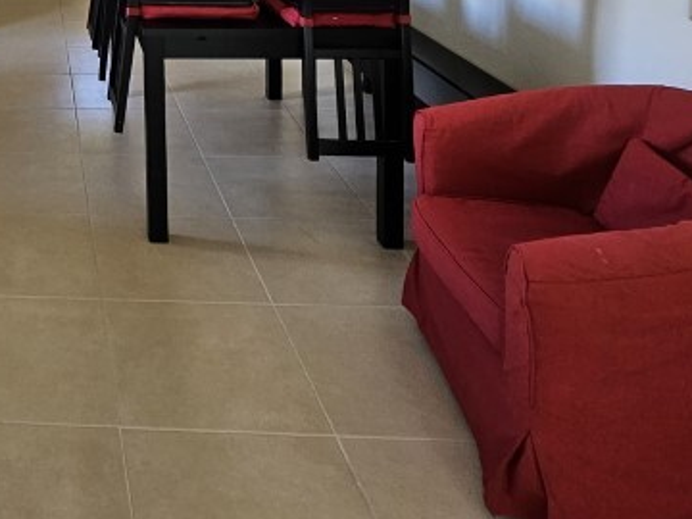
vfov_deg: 30.5
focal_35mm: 37
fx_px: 740
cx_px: -25
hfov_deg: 42.2
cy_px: -156
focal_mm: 2.2
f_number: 2.2
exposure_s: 1/50
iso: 160
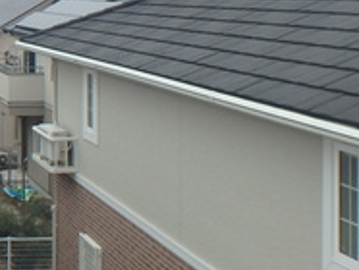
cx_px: -133
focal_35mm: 79
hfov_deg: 21.7
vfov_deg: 18.1
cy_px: -13
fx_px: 820
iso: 125
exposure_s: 1/200
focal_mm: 3.7
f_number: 3.5
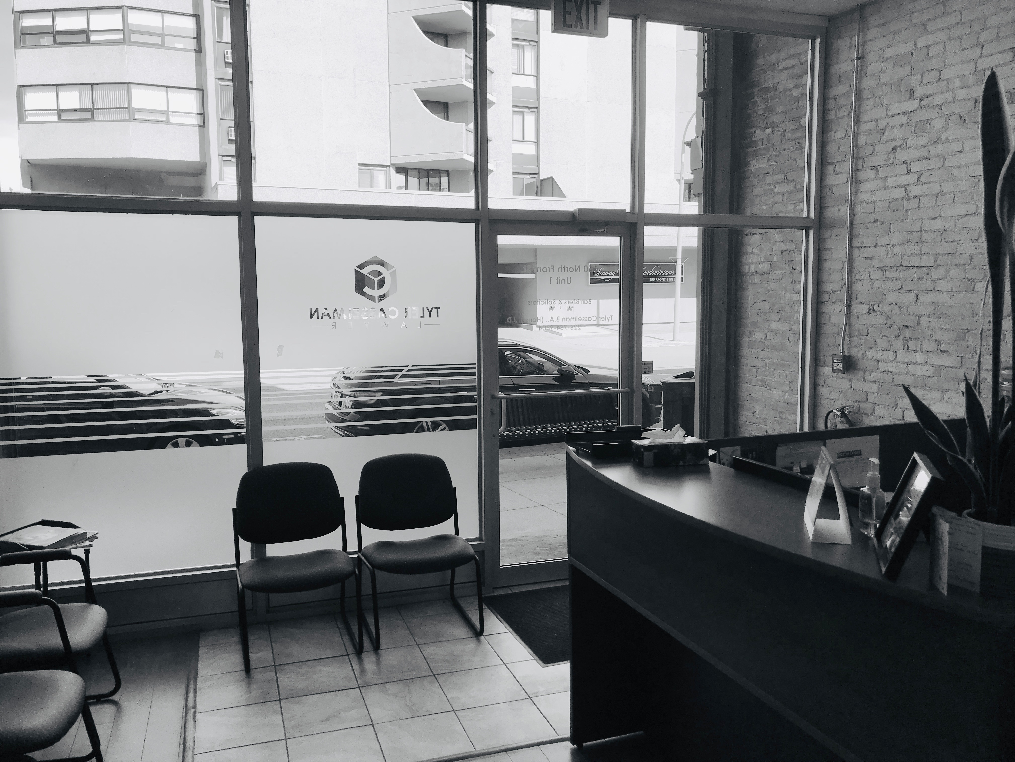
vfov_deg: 49.7
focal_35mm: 28
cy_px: 381
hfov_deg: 63.4
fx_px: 821
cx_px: 508
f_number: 1.8
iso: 20
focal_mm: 3.99
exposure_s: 1/967
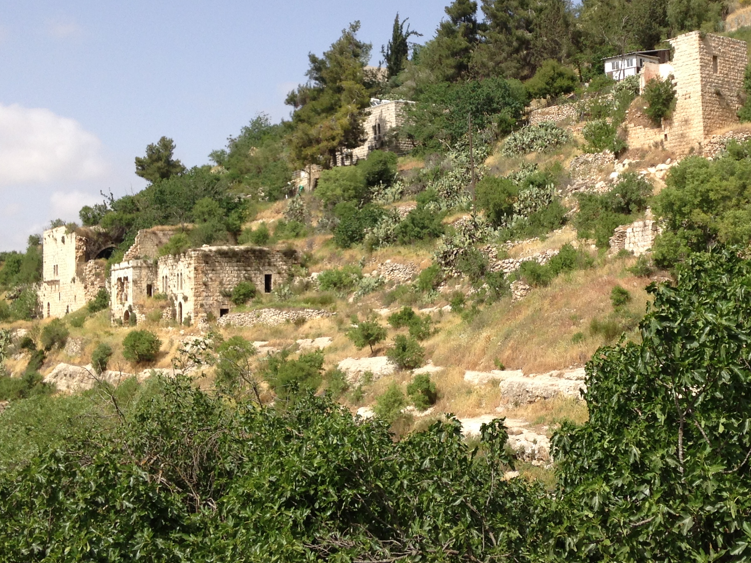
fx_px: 1280
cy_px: 175
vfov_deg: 24.7
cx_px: 502
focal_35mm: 59
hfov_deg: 32.4
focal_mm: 4.12
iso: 50
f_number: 2.4
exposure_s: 1/1506
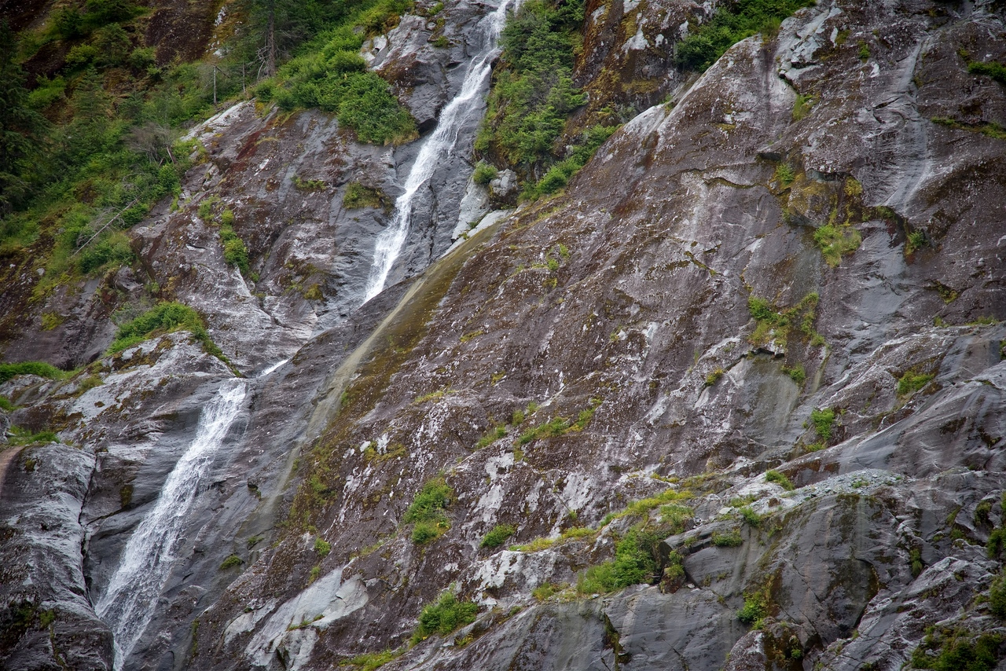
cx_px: 503
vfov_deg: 11.4
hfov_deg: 17.1
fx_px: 3354
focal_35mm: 120
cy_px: 336
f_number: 4
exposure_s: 1/250
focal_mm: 120
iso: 180
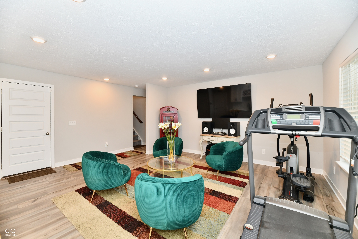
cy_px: 120
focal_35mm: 14
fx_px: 139
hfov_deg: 104.3
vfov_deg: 81.2
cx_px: 179
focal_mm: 14
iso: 640
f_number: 6.3
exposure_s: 1/60
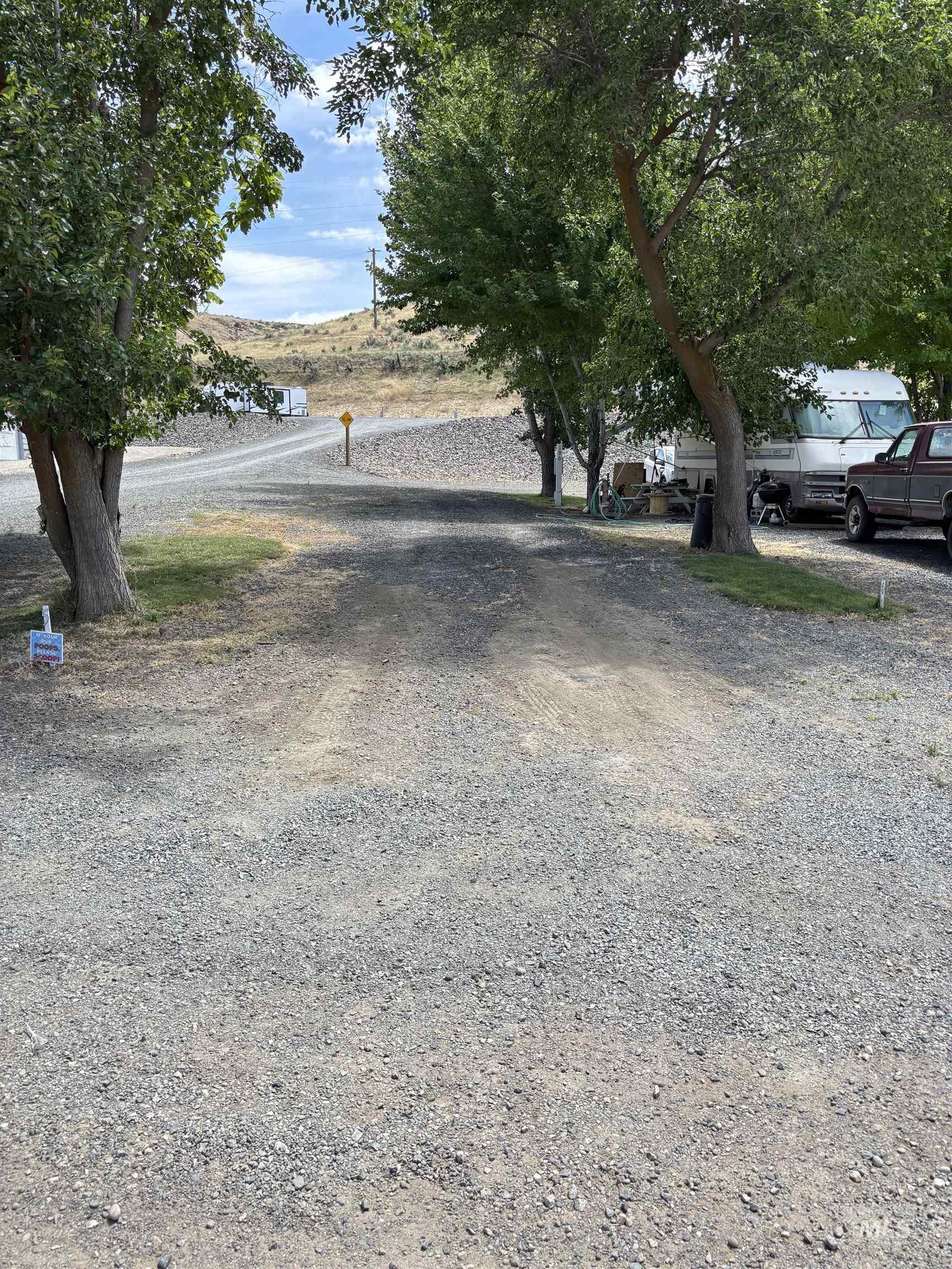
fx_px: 953
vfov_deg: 67.3
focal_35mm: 26
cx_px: 476
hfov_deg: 53.1
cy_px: 634
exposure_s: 1/918
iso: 50
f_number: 1.6
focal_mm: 5.96
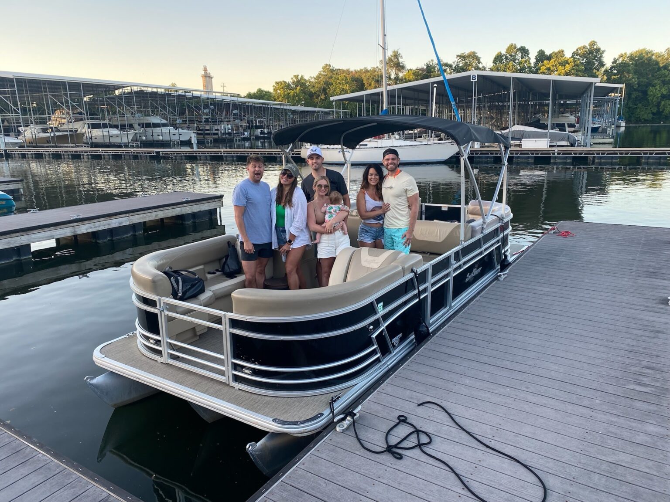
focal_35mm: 26
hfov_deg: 67.3
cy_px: 251
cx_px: 335
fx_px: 503
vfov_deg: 53.1
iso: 40
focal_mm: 4.25
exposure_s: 1/122
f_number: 1.8
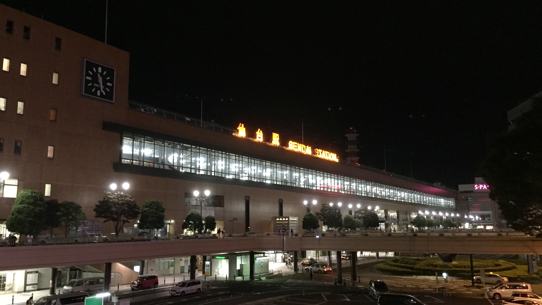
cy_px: 152
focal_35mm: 32
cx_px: 269
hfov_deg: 61.0
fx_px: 460
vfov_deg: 36.7
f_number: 2.2
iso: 250
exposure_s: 1/15
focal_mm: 4.15
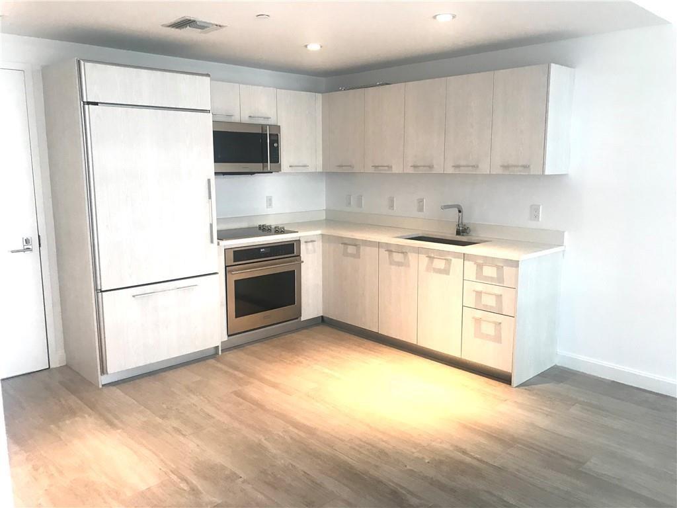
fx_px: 548
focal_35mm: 28
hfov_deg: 63.4
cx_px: 338
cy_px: 254
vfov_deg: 49.7
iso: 32
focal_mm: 3.99
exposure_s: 1/30
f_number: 1.8
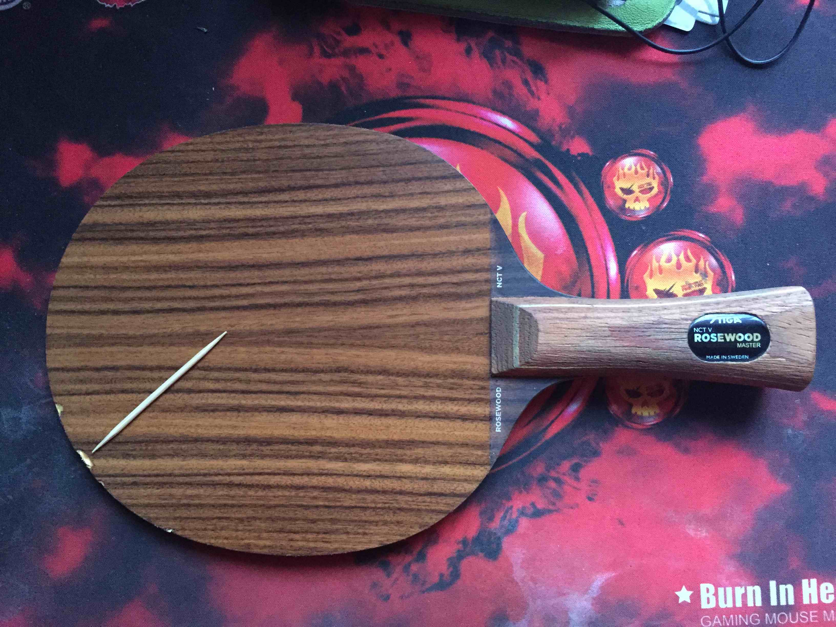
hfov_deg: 61.7
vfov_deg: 48.2
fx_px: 700
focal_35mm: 29
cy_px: 314
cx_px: 418
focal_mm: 4.15
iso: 400
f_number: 2.2
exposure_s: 1/15
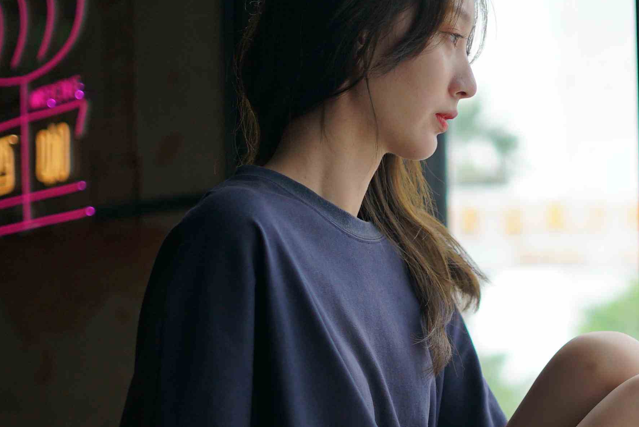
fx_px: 2131
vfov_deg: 11.3
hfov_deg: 16.9
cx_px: 552
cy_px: 474
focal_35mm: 120
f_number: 1.8
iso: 160
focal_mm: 50
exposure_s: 1/640
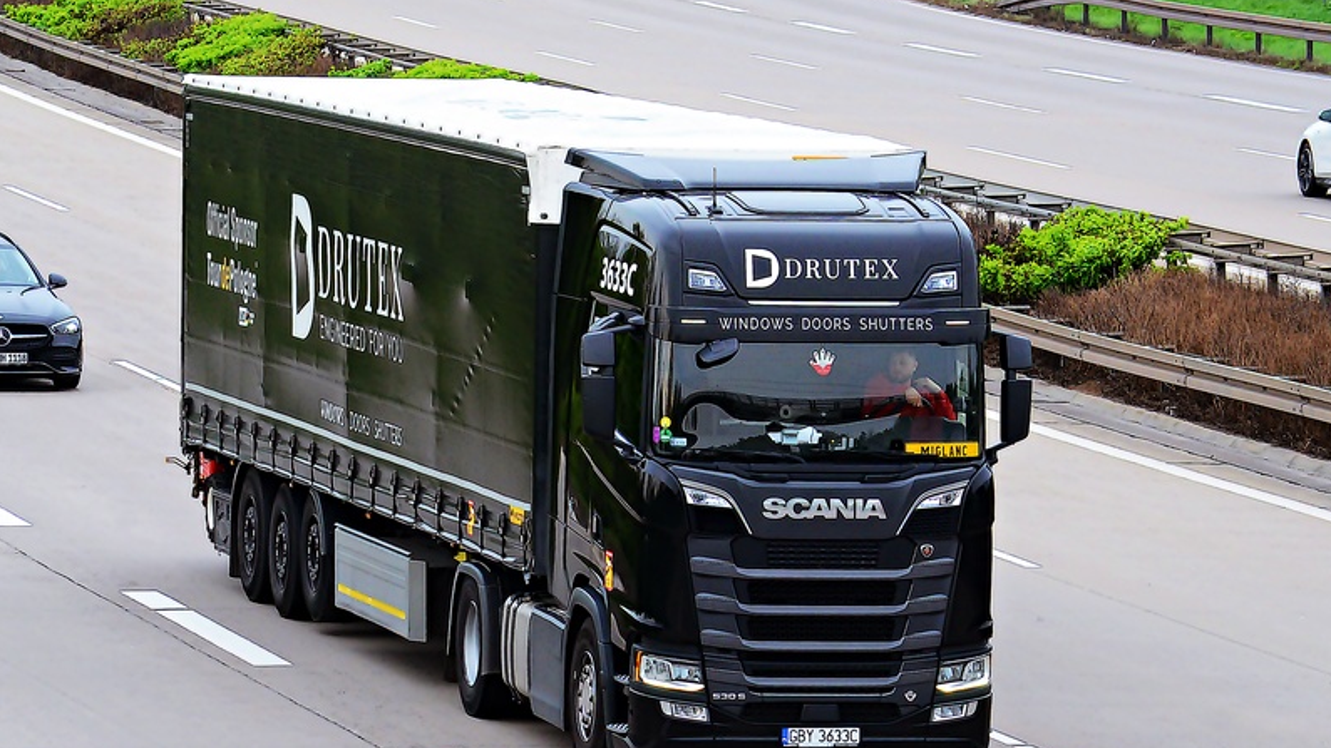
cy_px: 408
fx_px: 8629
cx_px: 666
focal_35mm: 245
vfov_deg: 5.0
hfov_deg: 8.8
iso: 1600
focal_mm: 155
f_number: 8
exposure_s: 1/800
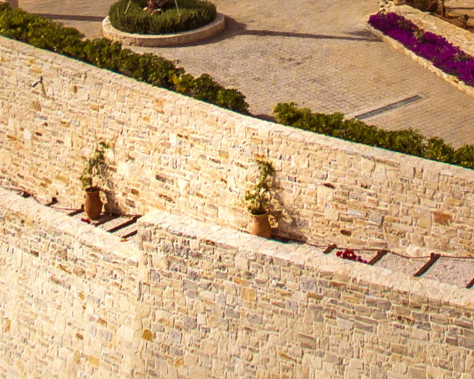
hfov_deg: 21.2
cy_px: -208
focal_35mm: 90
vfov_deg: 15.6
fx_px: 1263
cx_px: 300
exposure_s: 1/2500
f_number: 2.8
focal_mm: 3.61
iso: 100
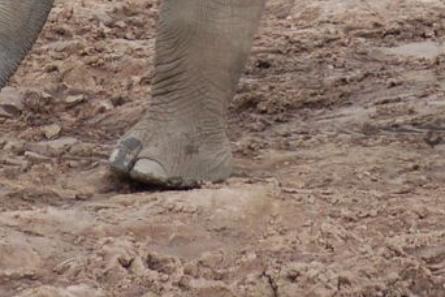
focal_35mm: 628
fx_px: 7762
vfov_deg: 2.2
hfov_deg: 3.3
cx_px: 427
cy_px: -231
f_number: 7.1
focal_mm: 112
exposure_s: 1/800
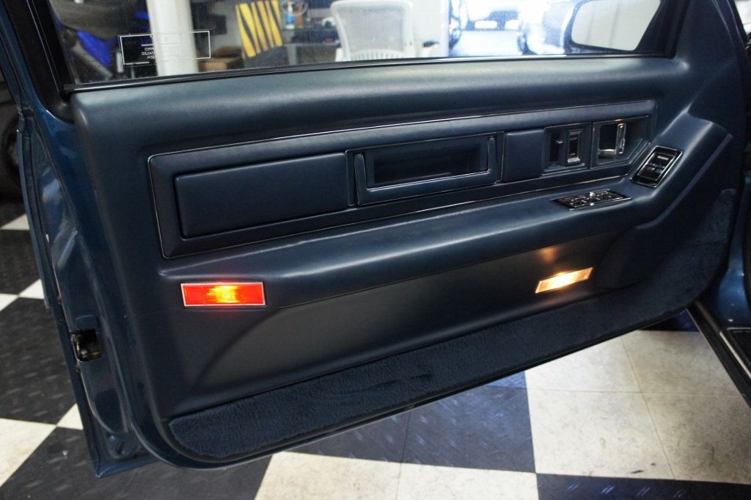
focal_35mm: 27
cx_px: 376
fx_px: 563
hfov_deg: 67.4
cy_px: 250
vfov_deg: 47.9
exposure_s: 1/80
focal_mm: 18
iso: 1600
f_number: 3.5
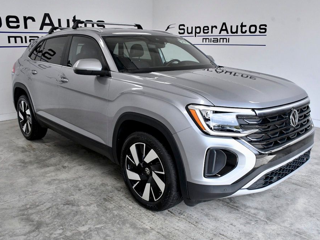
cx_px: 164
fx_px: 305
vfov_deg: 42.9
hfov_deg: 55.4
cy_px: 120
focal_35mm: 33
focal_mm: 20
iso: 2500
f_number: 10
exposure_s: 1/400
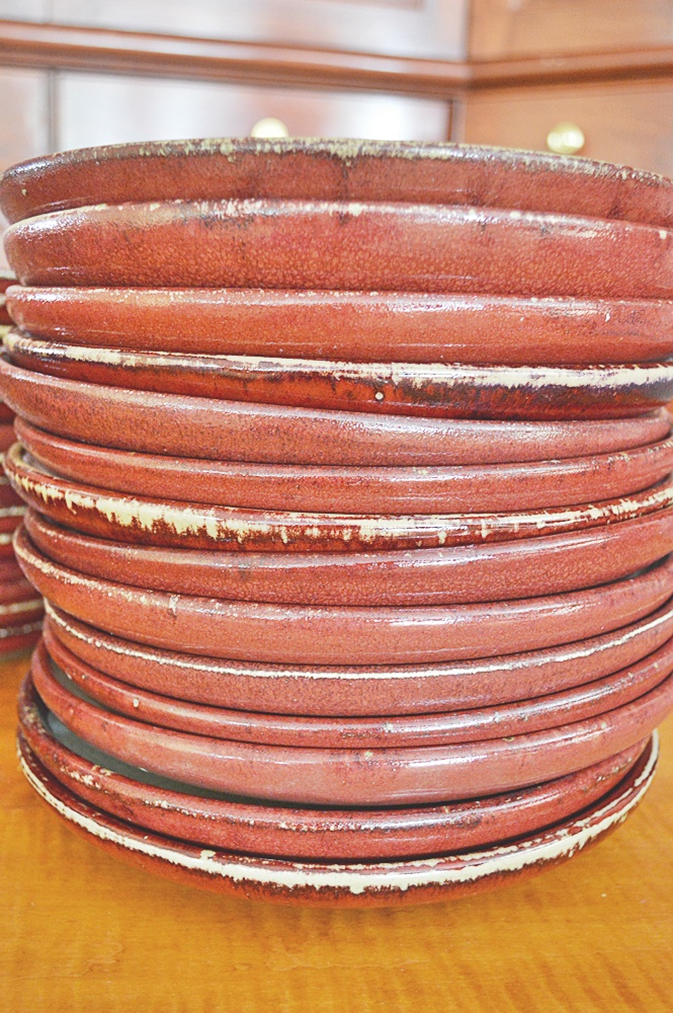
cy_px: 506
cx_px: 336
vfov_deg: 53.2
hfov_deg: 36.8
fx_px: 1011
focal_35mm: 36
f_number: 4
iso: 3200
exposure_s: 1/13
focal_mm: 24
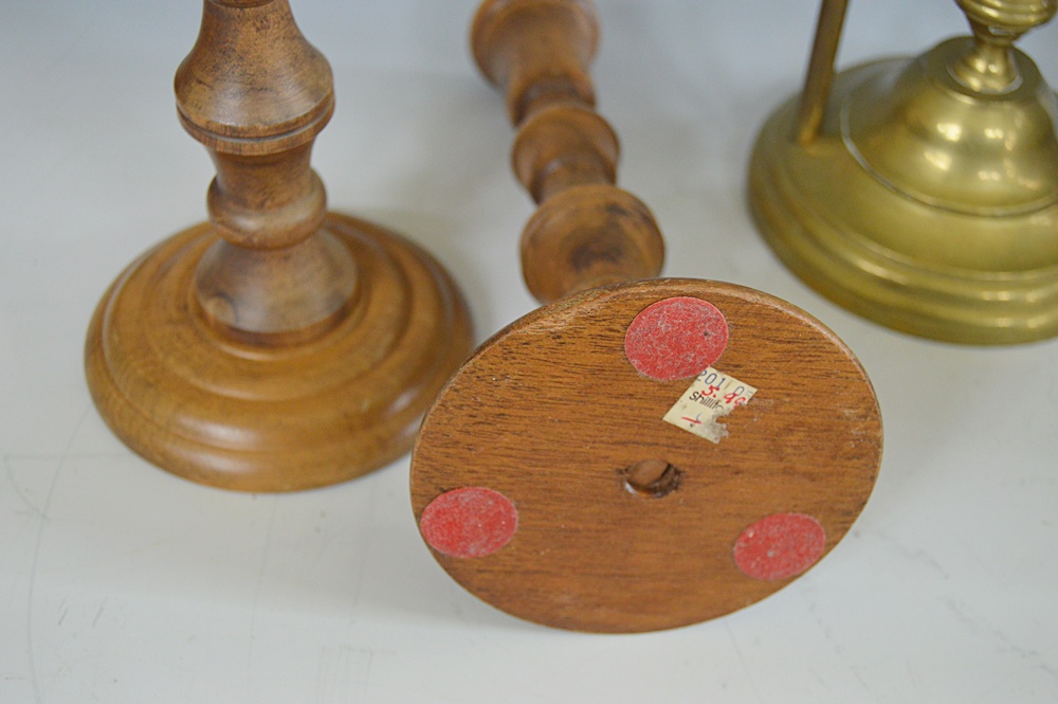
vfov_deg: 23.7
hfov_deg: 35.1
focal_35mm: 57
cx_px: 529
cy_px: 352
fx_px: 1674
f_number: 4.8
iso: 900
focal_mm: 38
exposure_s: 1/60
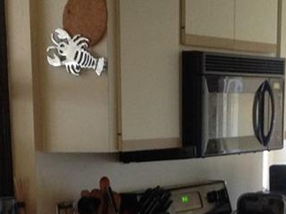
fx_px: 915
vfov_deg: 12.8
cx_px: 80
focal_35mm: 111
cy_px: 297
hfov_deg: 17.7
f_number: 2.4
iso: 250
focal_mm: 4.28
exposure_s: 1/15
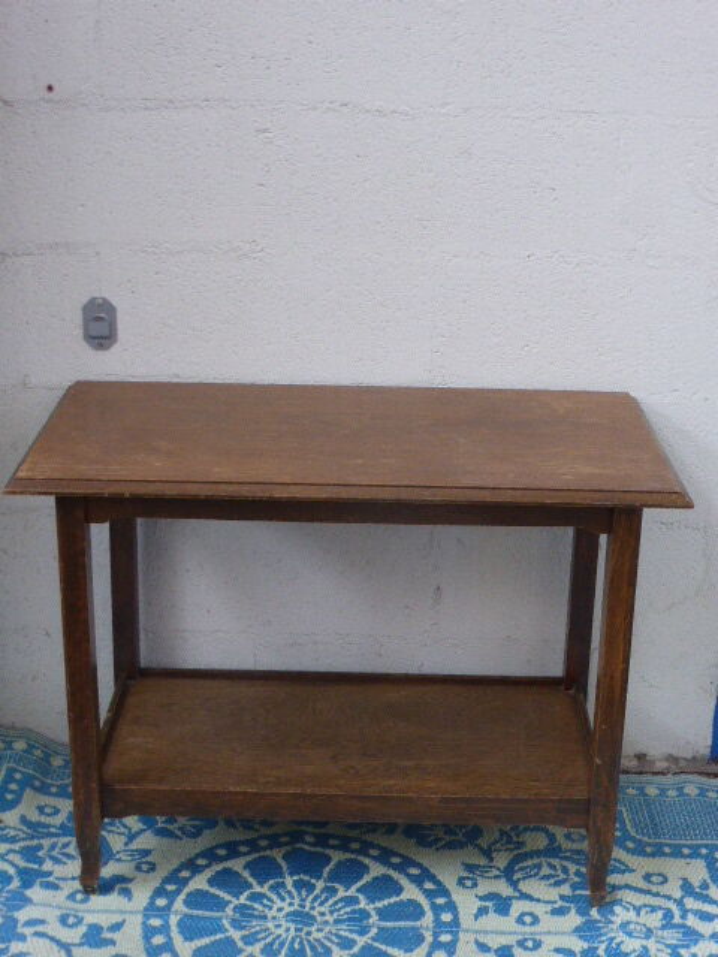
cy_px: 478
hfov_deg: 24.0
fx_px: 1687
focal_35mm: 61
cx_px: 359
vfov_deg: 31.7
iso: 400
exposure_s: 1/15
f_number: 4.7
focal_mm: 10.3
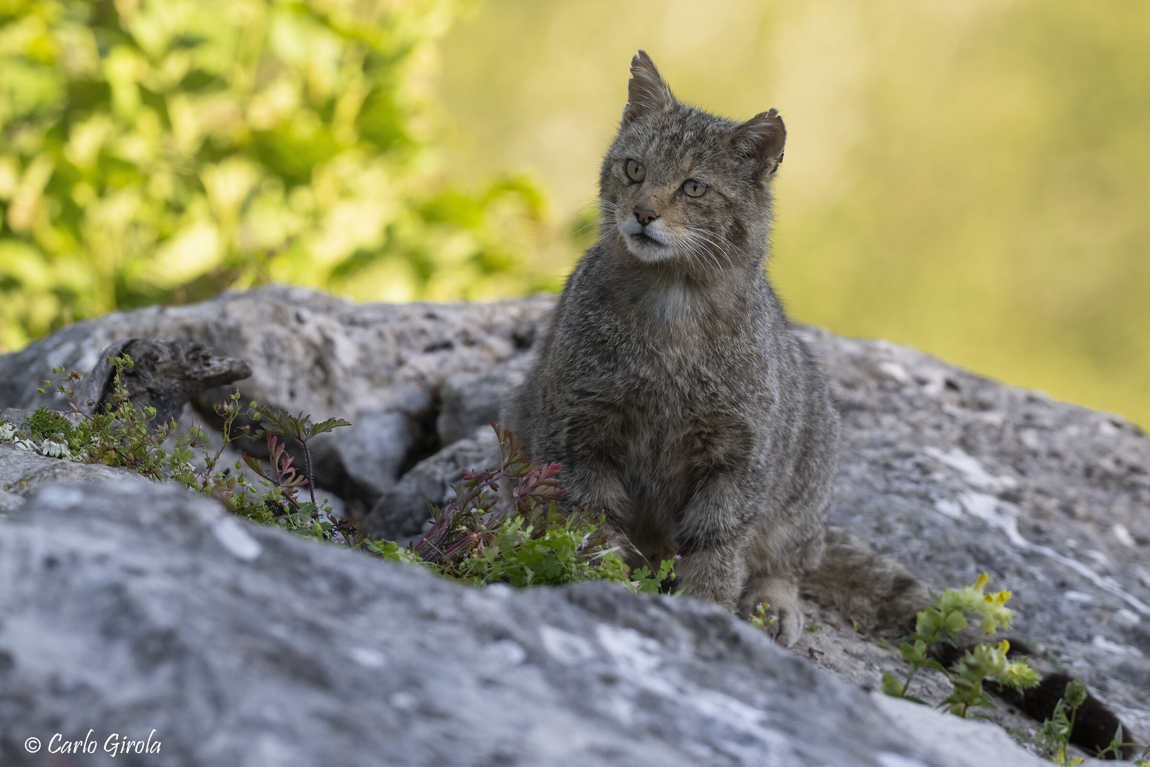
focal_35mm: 600
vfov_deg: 2.3
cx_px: 575
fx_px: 19165
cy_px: 384
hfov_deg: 3.4
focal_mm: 600
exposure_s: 1/500
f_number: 8
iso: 2000
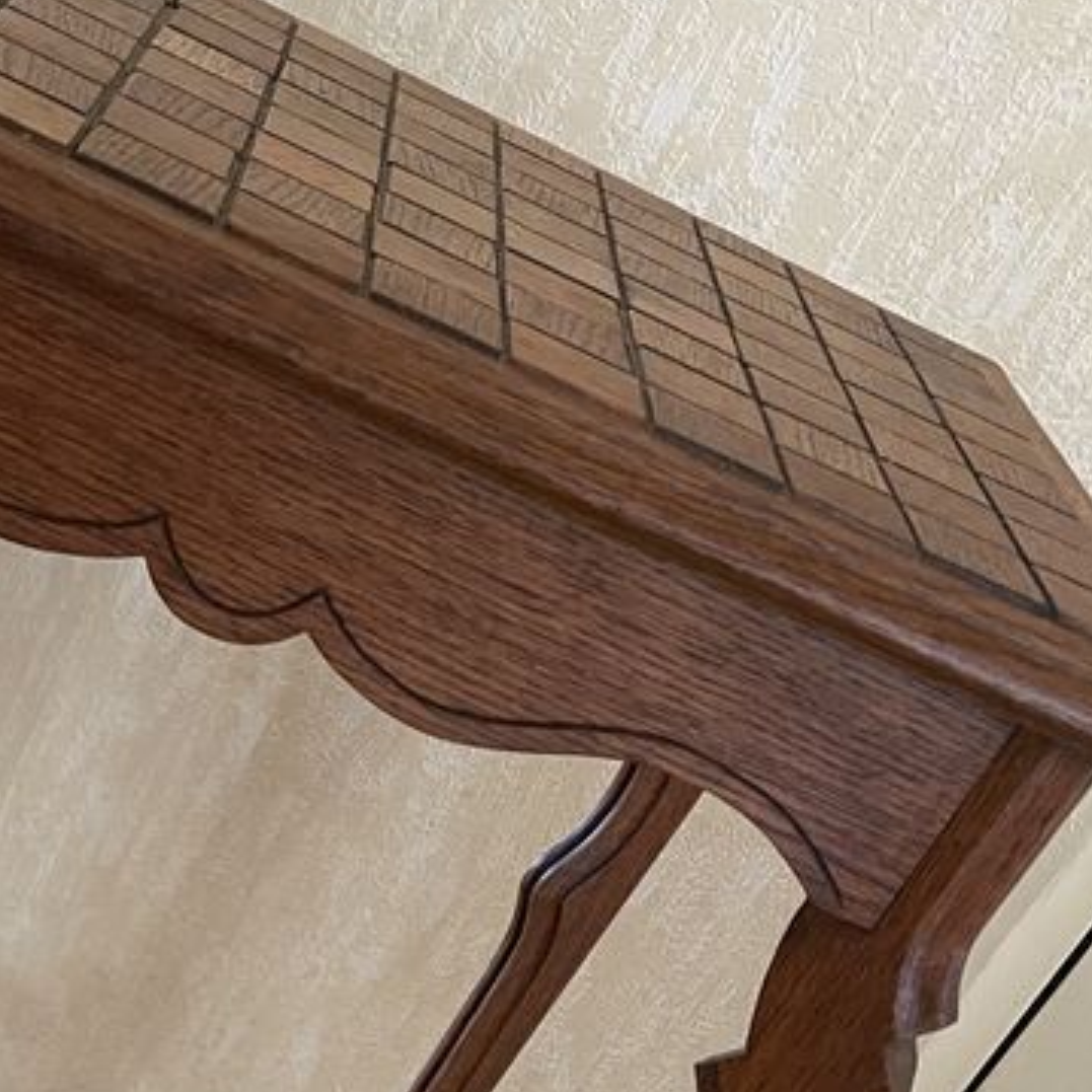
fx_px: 2284
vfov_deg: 25.6
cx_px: 155
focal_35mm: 64
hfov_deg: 26.2
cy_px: 1089
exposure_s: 1/50
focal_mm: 5.1
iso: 400
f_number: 1.6
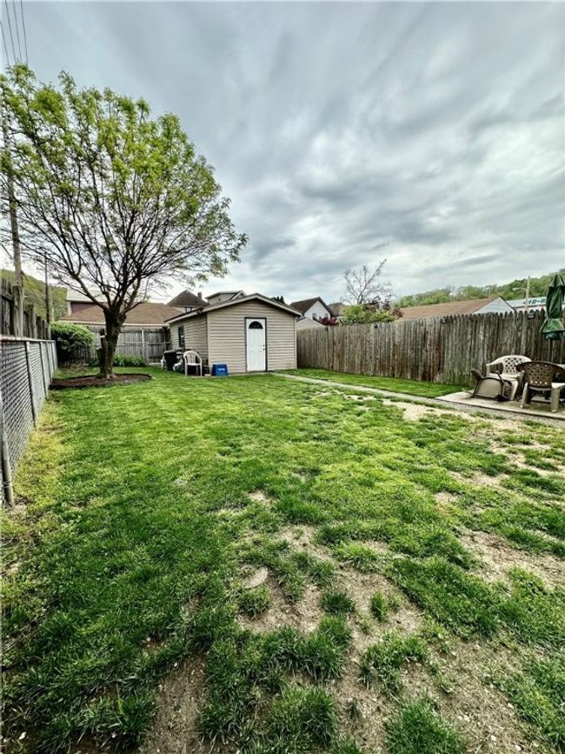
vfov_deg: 102.1
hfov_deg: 85.7
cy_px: 377
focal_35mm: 14
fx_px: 305
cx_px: 282
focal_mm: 2.22
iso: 40
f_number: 2.2
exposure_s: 1/550
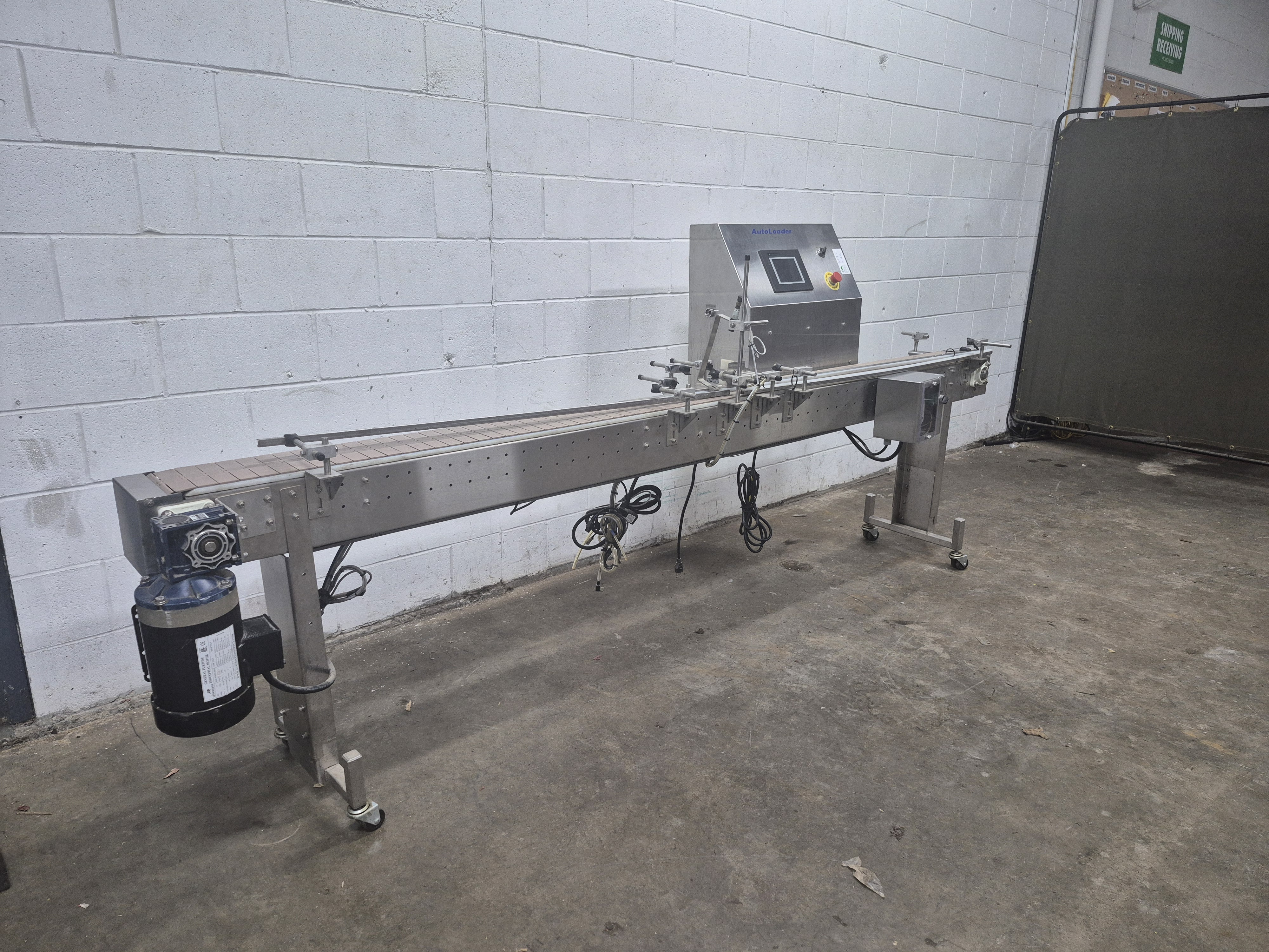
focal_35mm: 23
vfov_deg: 58.9
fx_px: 843
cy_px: 476
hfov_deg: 73.9
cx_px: 634
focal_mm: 5.4
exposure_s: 1/120
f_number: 1.8
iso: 250
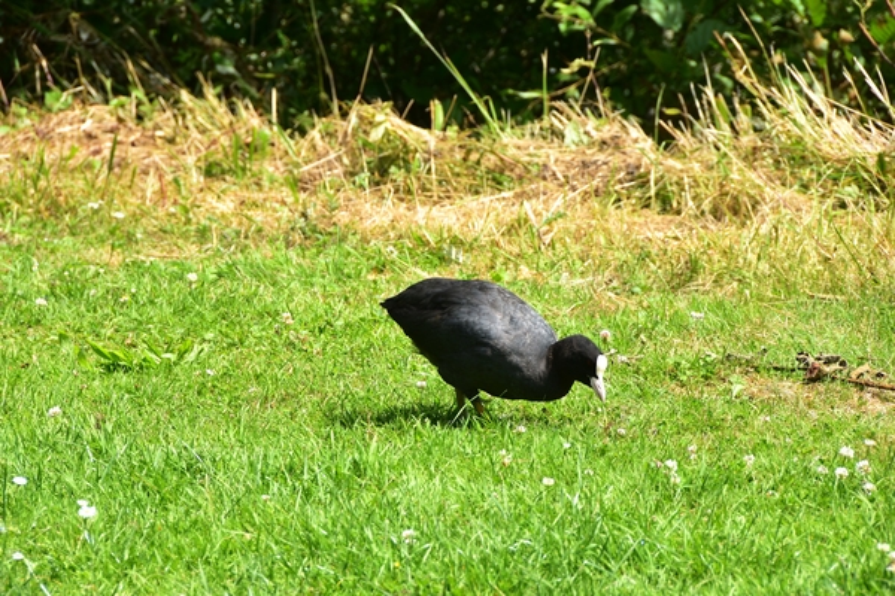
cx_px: 448
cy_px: 298
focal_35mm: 300
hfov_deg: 6.9
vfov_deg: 4.6
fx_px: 7458
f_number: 11
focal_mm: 200
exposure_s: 1/125
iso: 100
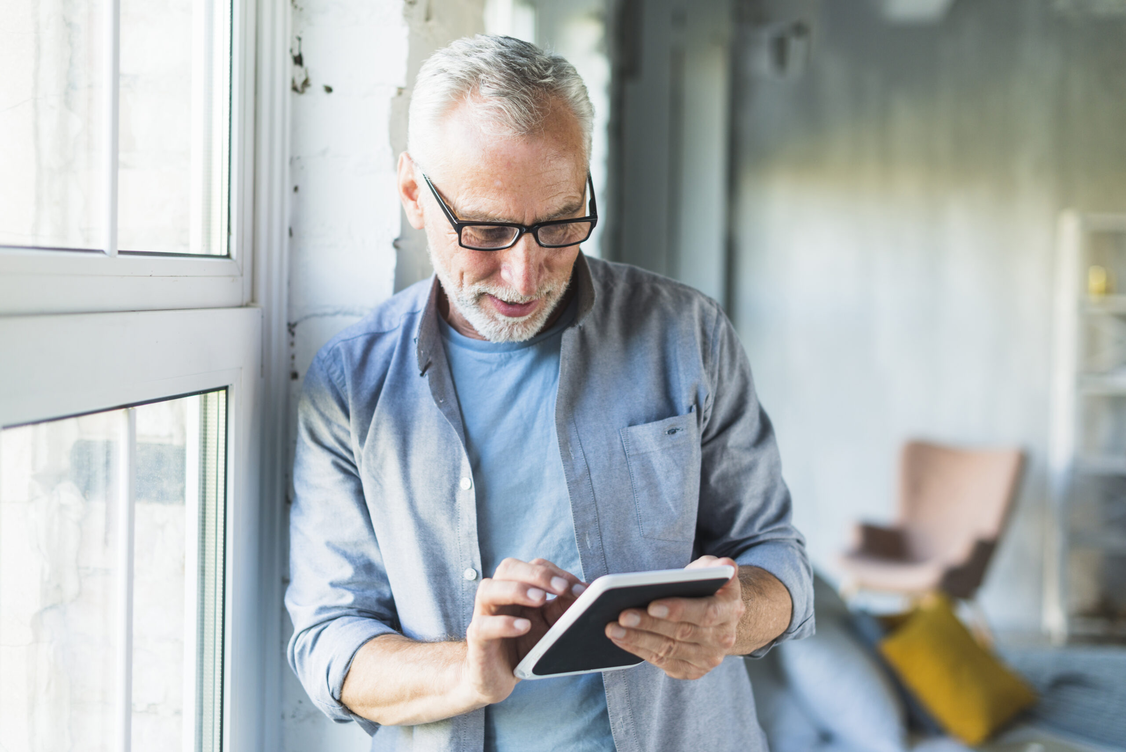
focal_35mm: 50
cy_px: 376
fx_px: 1564
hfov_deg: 39.6
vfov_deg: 27.0
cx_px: 563
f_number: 2.2
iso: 250
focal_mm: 50
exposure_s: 1/160
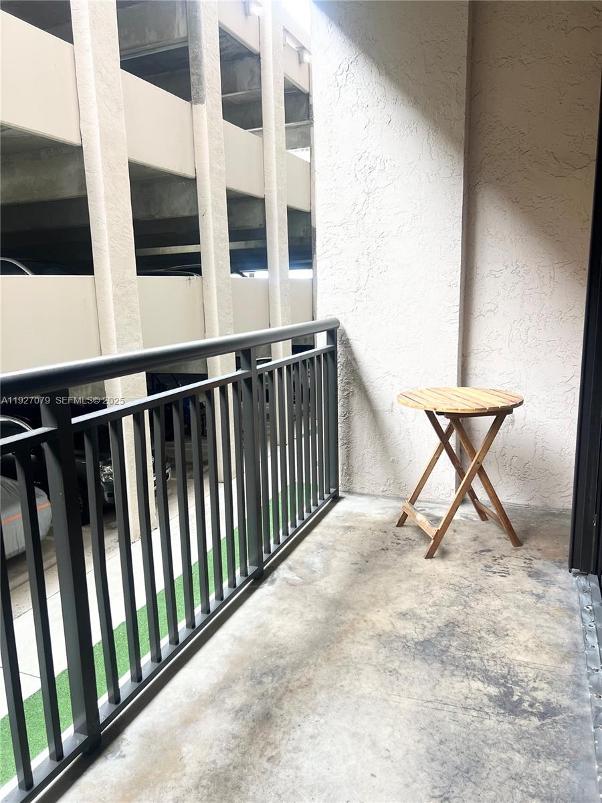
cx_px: 301
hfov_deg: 53.1
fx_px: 603
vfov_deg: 67.3
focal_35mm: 26
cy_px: 402
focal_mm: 5.7
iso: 80
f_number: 1.5
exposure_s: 1/120
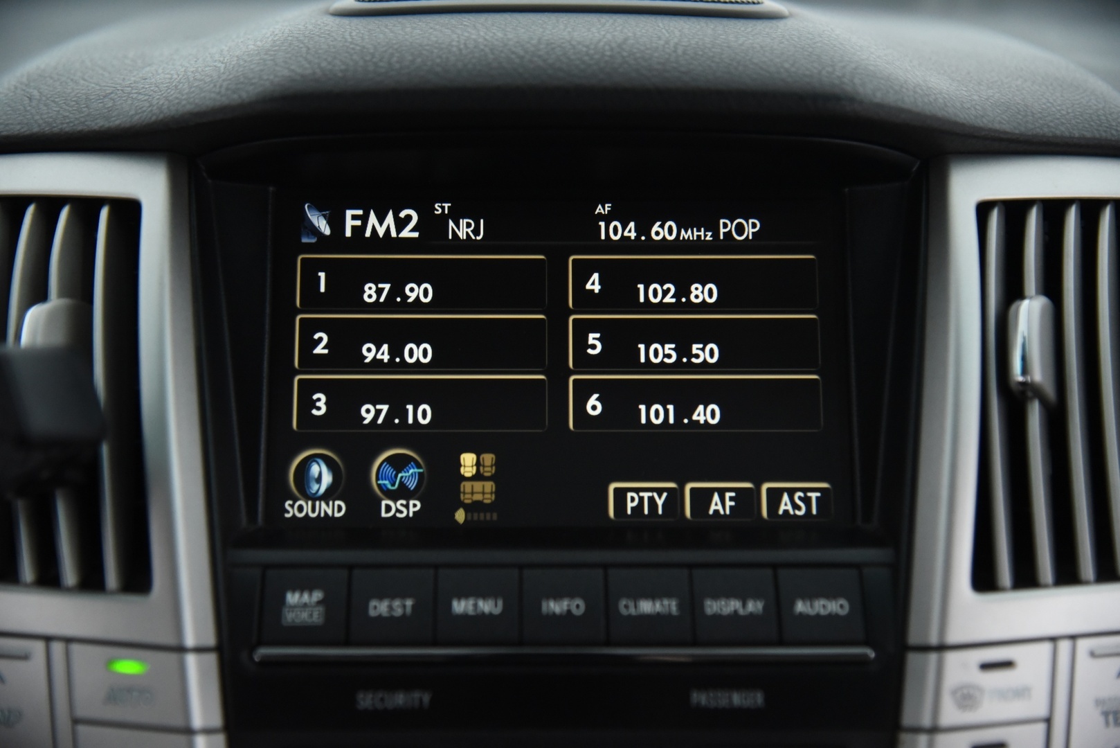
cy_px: 374
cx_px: 560
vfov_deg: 21.9
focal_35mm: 62
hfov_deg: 32.4
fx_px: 1929
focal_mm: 62
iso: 4000
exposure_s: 1/60
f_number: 4
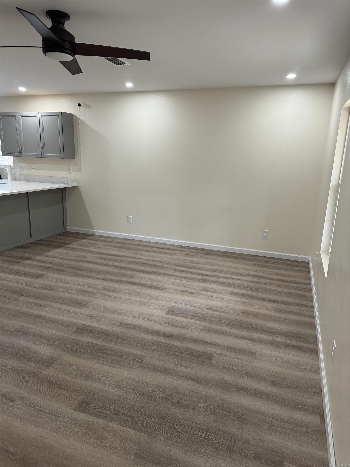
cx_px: 175
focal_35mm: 24
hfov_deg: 56.8
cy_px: 234
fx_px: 324
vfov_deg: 71.6
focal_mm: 6.86
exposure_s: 1/120
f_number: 1.78
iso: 160
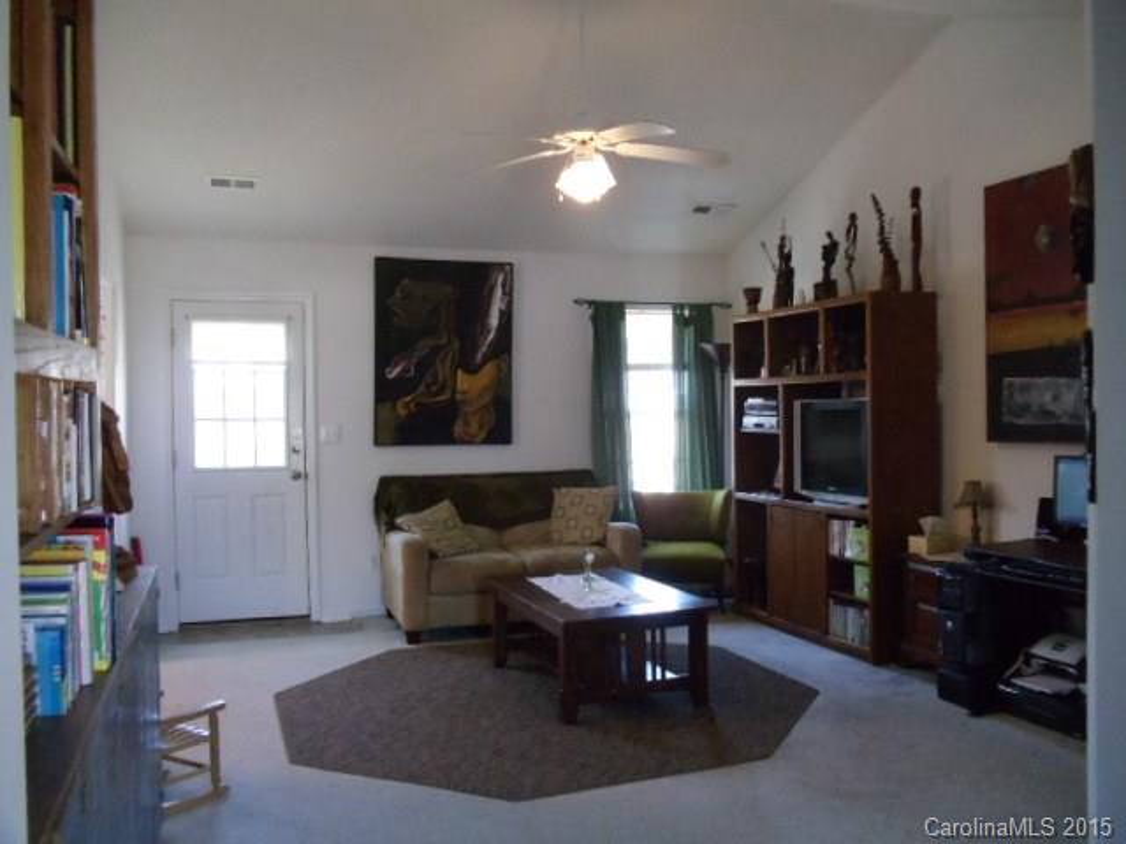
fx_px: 1431
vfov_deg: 32.9
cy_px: 422
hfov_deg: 42.9
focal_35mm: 44
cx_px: 563
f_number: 3.5
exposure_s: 1/60
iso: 800
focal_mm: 6
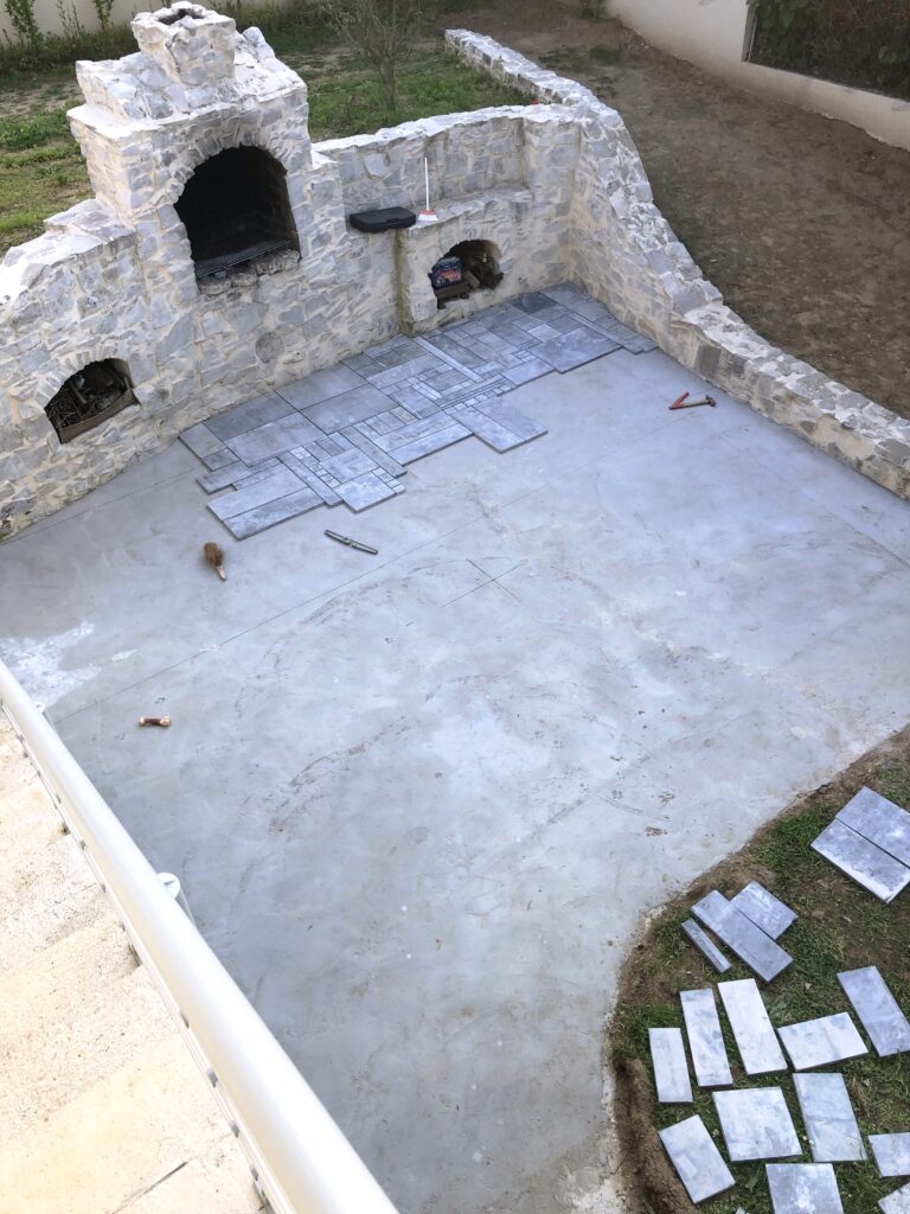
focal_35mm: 28
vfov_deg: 63.4
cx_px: 455
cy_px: 607
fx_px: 981
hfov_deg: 49.7
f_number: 1.8
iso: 20
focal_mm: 3.99
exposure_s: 1/363
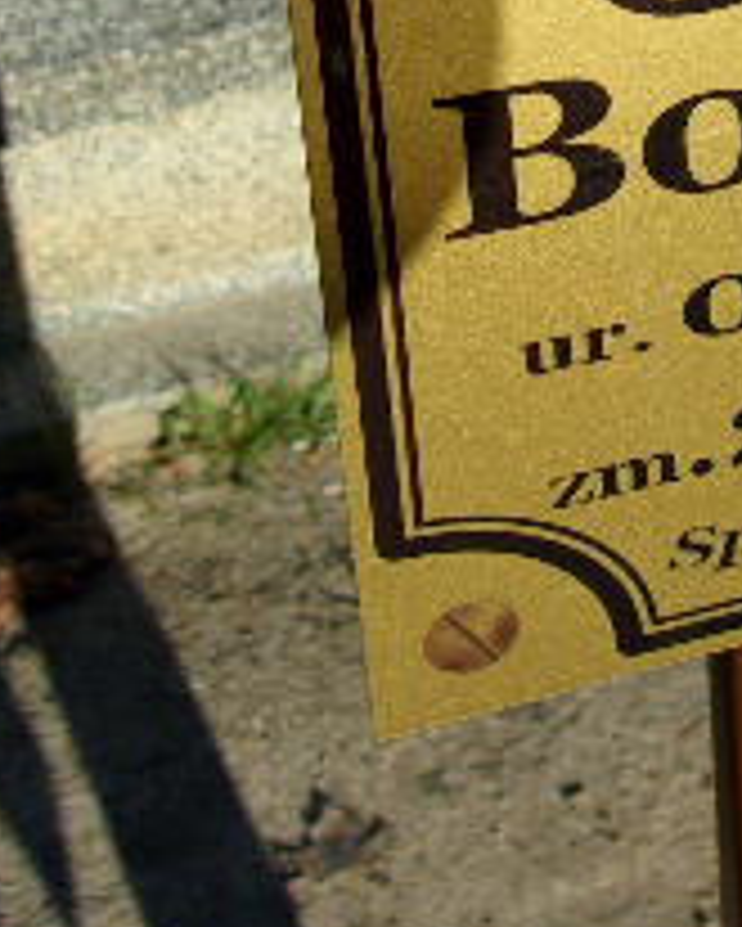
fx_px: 2249
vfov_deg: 22.0
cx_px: 935
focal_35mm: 82
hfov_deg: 17.7
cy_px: -90
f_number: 10.4
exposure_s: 1/100
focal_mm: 4.9
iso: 80
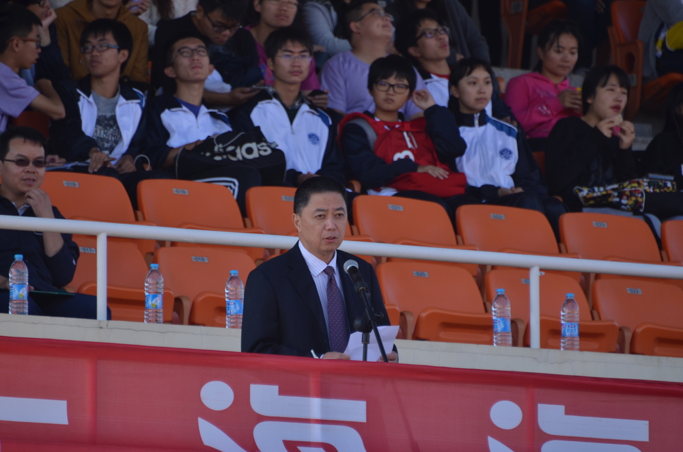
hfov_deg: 4.6
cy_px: 226
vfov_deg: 3.0
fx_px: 8518
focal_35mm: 450
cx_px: 342
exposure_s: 1/500
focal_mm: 300
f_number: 5.6
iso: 200
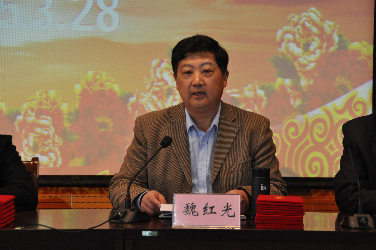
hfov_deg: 16.1
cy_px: 125
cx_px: 188
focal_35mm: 128
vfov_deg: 10.7
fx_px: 1330
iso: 1600
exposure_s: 1/100
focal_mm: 85
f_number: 5.6
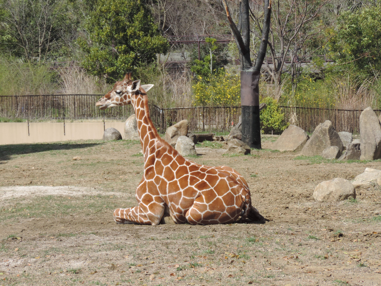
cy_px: 143
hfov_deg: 14.6
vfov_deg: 11.0
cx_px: 190
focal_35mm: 135
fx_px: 1486
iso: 80
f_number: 4.3
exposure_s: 1/400
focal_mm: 24
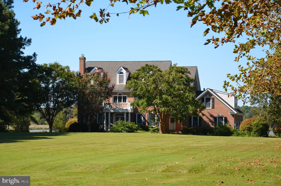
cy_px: 93
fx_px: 818
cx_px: 140
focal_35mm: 105
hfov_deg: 19.5
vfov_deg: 13.0
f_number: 6.3
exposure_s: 1/250
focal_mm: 70
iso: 100
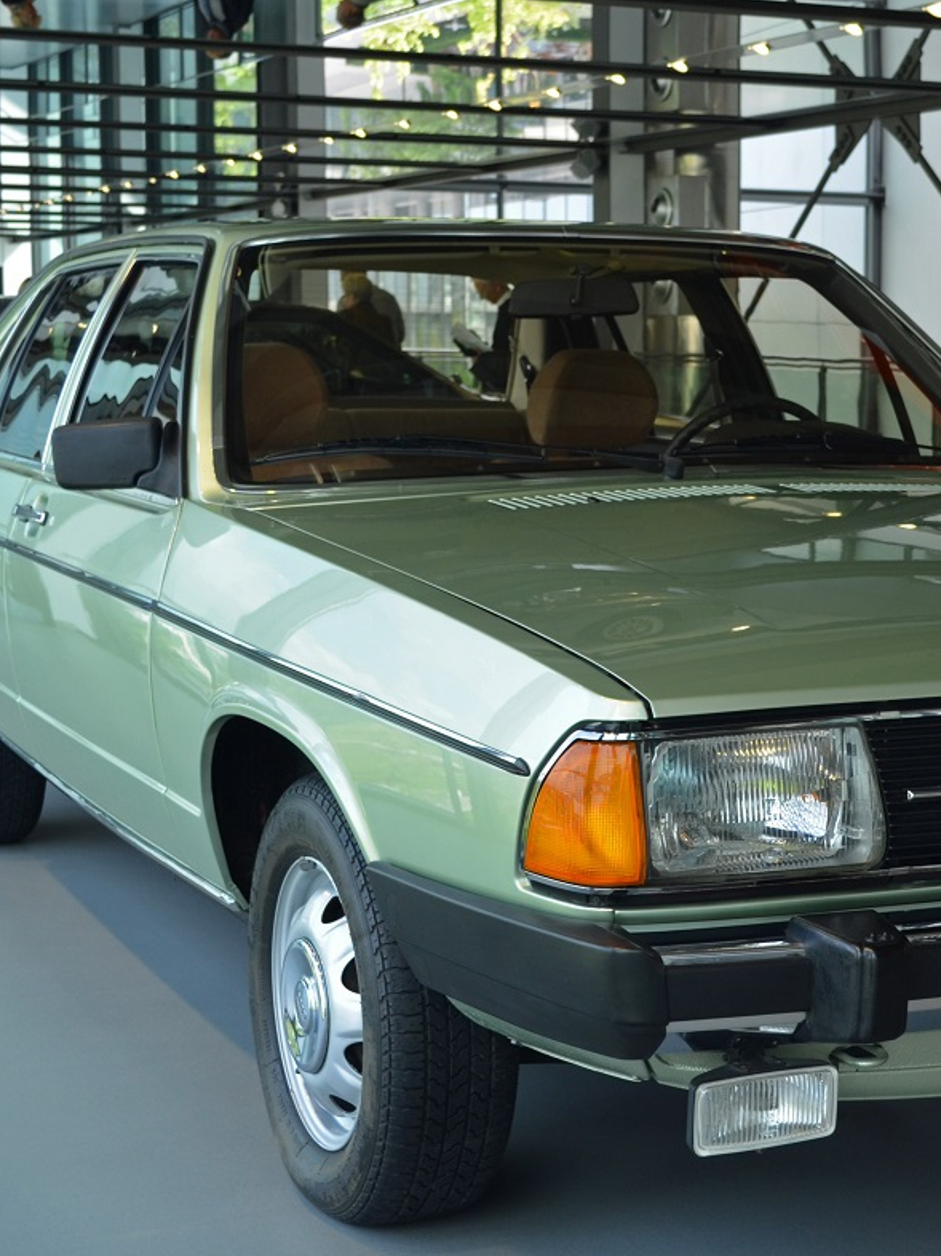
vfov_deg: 30.4
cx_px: 776
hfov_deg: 22.6
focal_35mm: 64
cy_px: 625
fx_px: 2311
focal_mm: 29
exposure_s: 1/125
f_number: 5.6
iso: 320
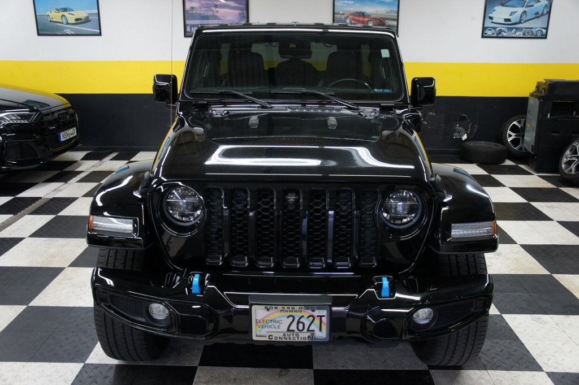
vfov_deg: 41.6
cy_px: 192
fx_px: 506
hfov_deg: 59.5
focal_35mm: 32
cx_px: 290
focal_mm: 21
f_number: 4
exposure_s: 1/40
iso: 400
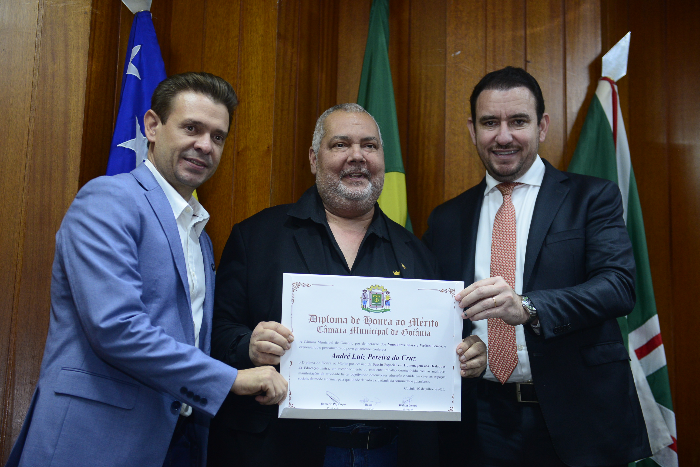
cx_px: 350
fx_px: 1128
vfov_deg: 23.4
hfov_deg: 34.5
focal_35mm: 58
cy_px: 234
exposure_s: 1/125
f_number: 4.5
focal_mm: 58
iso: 2000
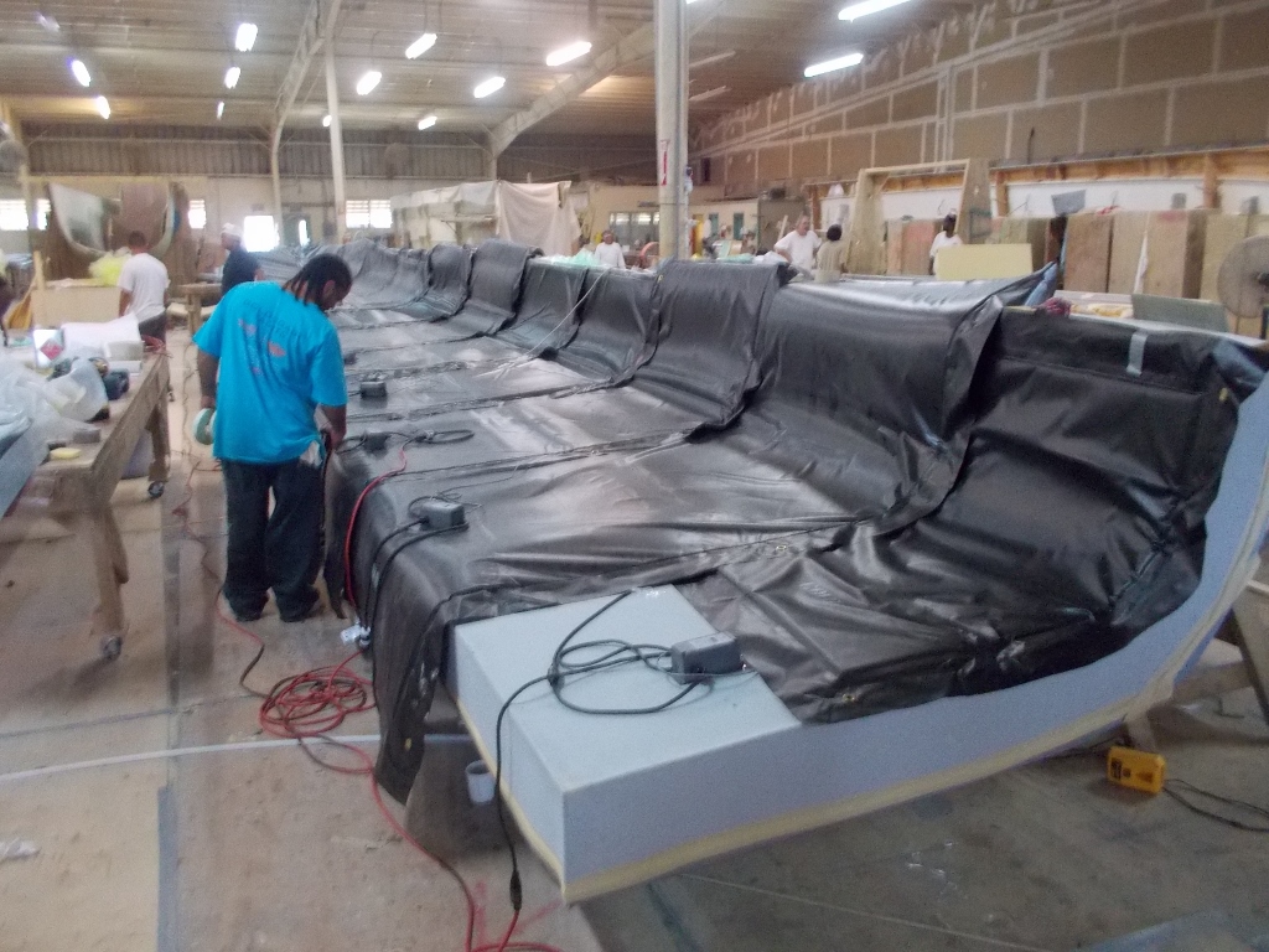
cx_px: 634
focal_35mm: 29
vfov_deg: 48.2
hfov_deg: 61.7
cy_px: 476
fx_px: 1063
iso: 400
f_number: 3.3
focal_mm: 4.1
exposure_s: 1/13
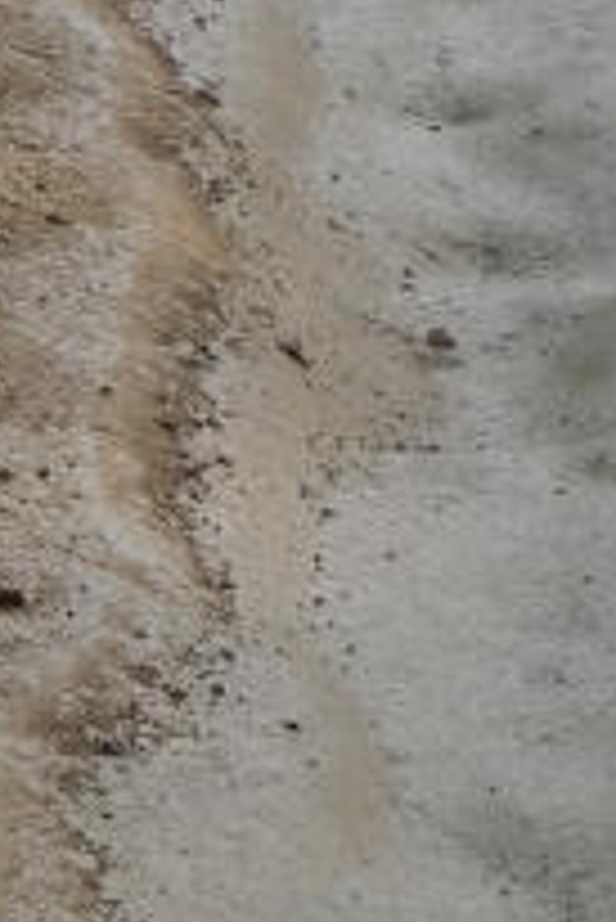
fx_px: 8814
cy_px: -1237
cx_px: 531
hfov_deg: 4.0
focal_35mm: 344
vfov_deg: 5.8
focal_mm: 31.5
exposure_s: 1/250
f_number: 7.1
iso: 320
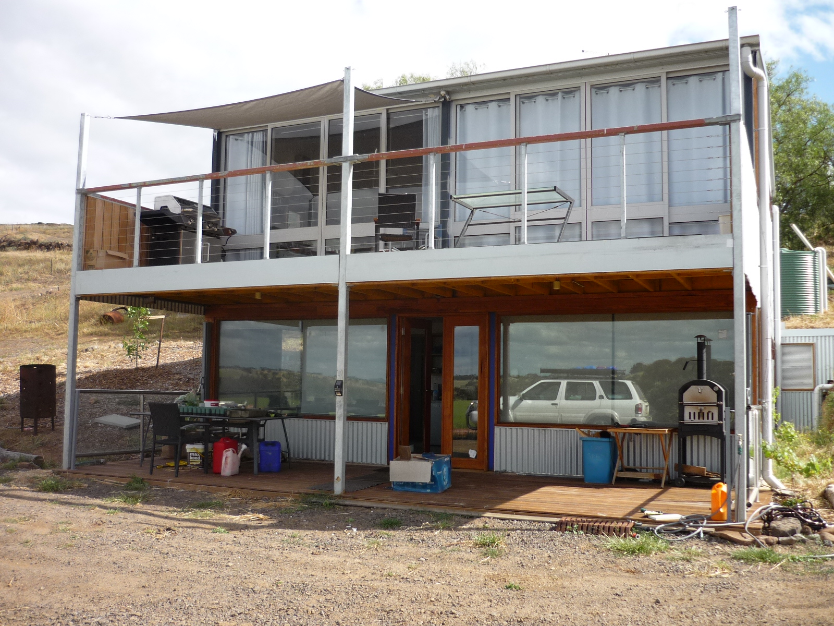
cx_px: 417
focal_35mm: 33
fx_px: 795
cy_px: 313
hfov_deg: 55.4
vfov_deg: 42.9
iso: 100
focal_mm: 5.5
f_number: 2.8
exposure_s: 1/800
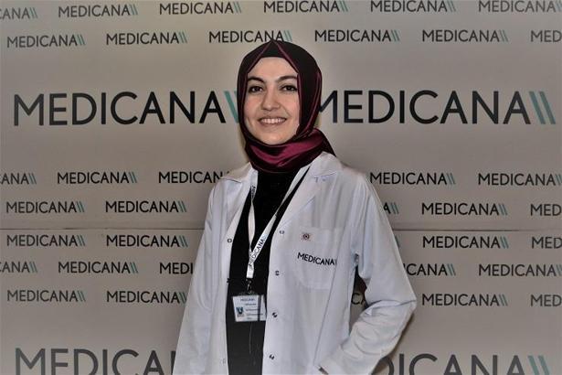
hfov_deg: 49.6
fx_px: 609
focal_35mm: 39
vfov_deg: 34.2
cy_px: 188
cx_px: 281
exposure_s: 1/60
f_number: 4.2
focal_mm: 26
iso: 400
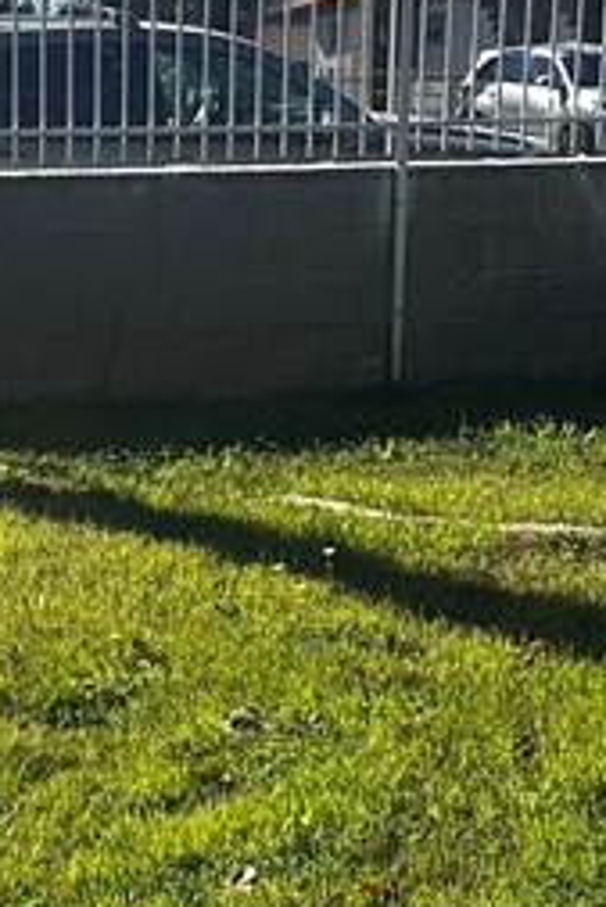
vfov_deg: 20.2
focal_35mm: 101
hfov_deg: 13.3
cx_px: -39
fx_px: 2547
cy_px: 495
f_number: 1.78
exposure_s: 1/4545
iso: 80
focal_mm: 6.86
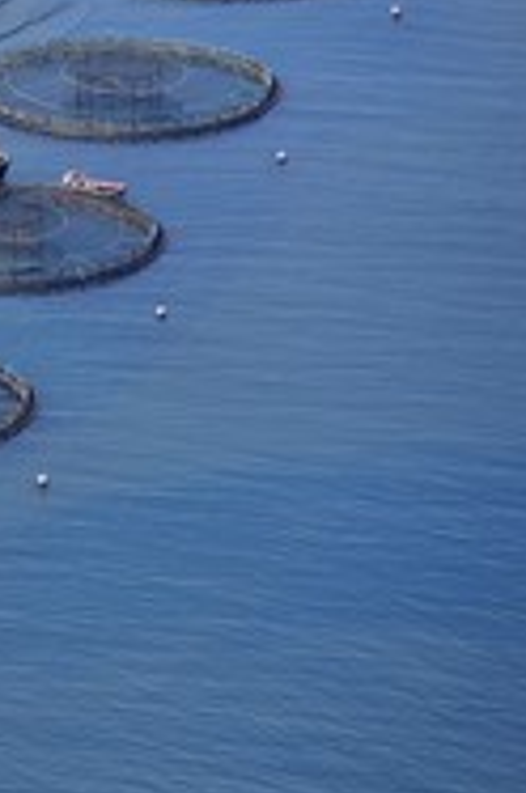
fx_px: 9898
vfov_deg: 4.6
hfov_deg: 3.0
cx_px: -348
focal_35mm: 450
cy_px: 437
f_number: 5.6
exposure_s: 1/800
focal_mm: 200
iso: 200
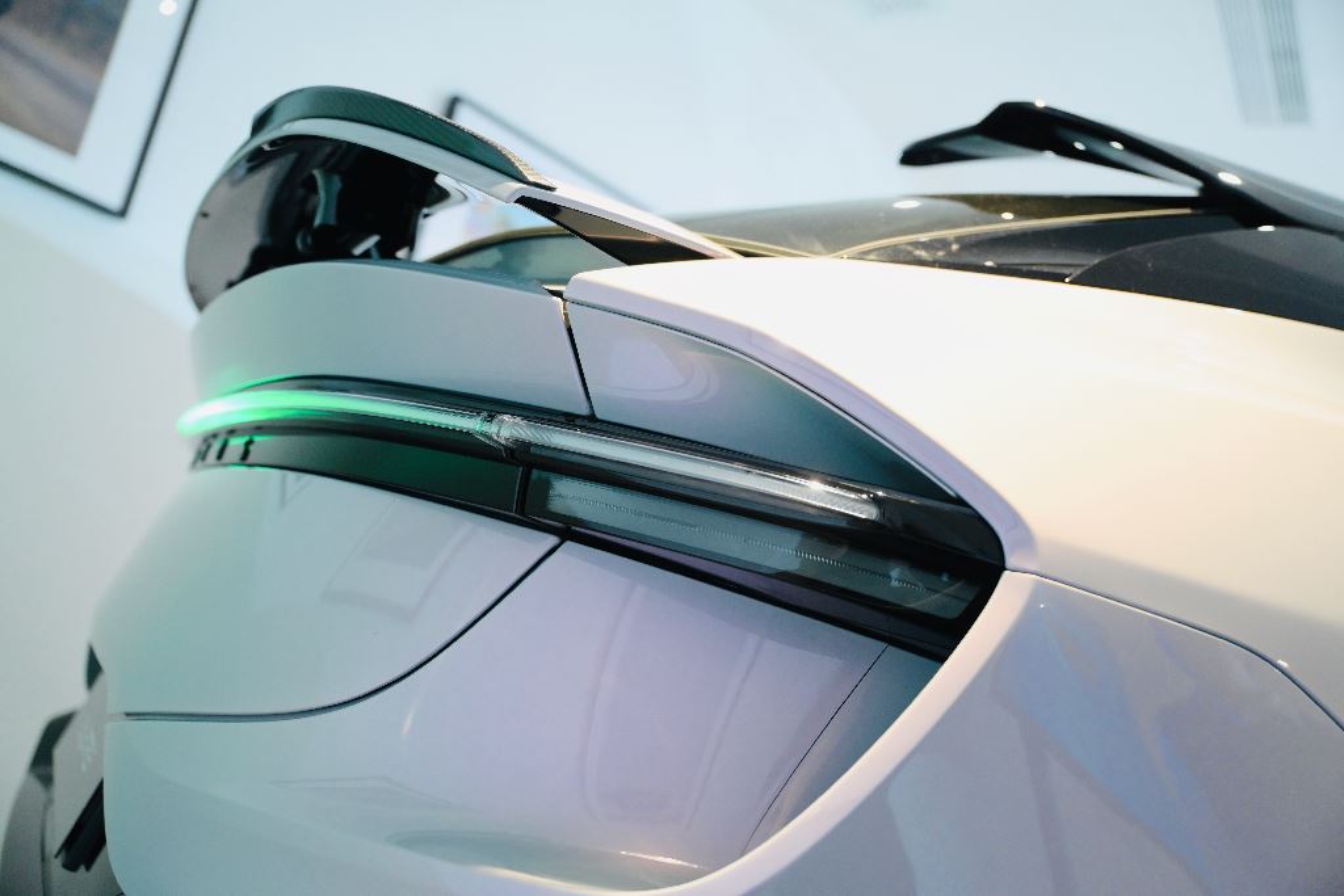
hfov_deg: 55.1
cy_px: 448
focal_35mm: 34
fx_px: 1288
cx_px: 672
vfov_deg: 38.4
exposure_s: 1/100
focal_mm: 34.5
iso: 2500
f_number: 2.8
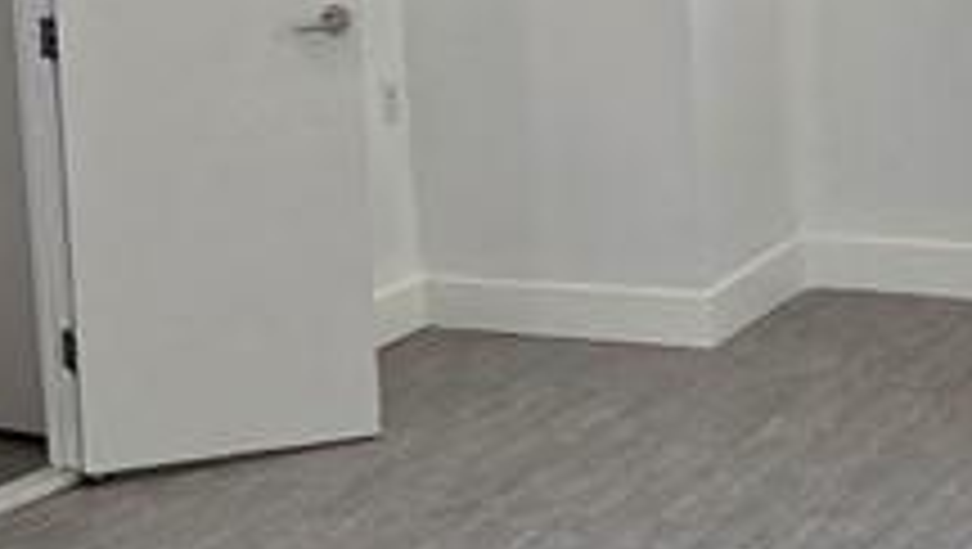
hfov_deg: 29.5
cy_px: 27
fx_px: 1729
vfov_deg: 17.7
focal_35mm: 67
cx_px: 14
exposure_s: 1/60
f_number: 2.2
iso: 50
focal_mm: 2.2
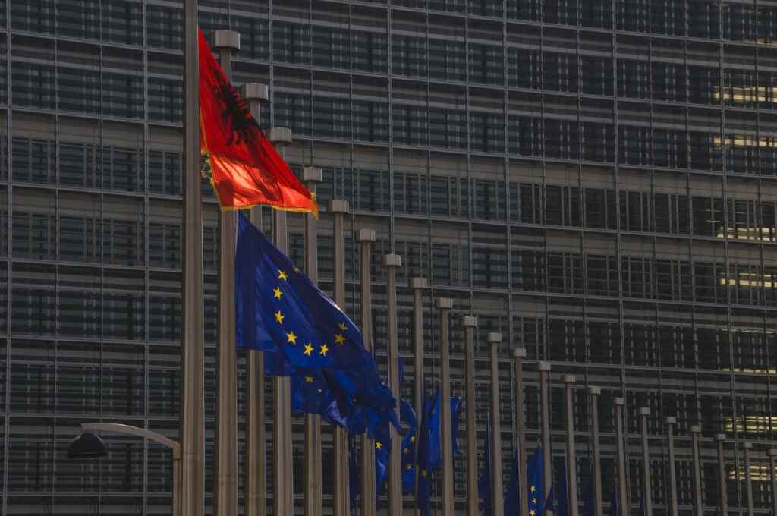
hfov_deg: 19.5
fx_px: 2263
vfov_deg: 13.0
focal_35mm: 105
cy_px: 258
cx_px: 388
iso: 400
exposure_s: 1/180
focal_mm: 70
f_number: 11
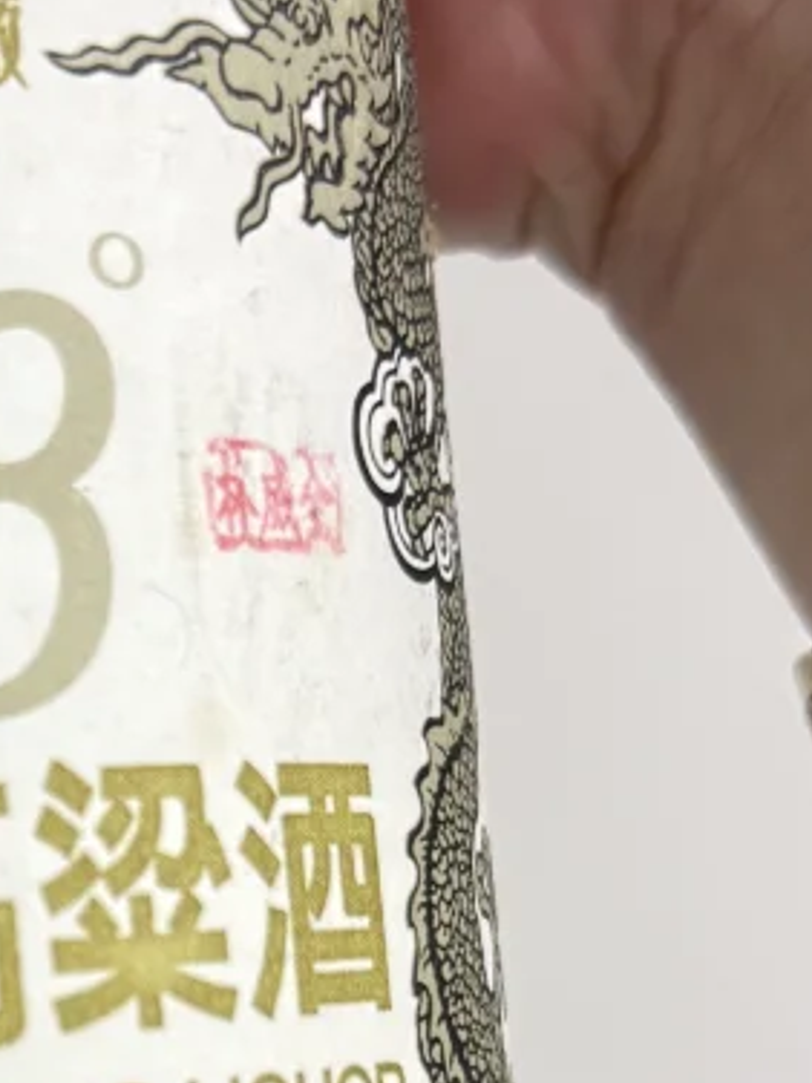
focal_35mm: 92
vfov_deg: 20.8
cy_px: 1002
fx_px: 2877
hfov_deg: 15.9
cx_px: 95
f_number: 1.78
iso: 160
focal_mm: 6.76
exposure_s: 1/60
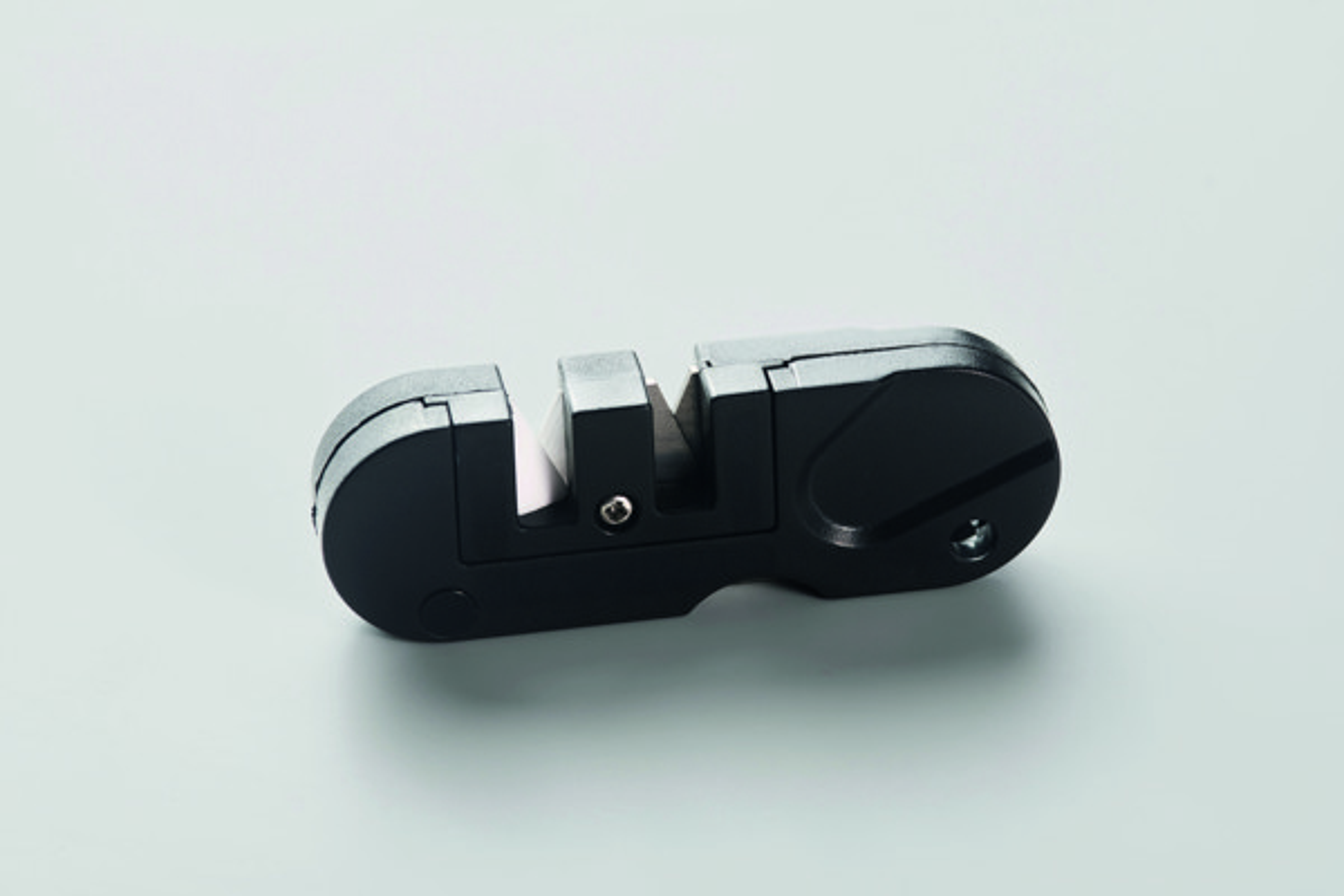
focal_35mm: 105
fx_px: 3920
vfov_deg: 13.0
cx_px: 672
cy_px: 448
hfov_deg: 19.5
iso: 100
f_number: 14
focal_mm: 105
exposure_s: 1/100
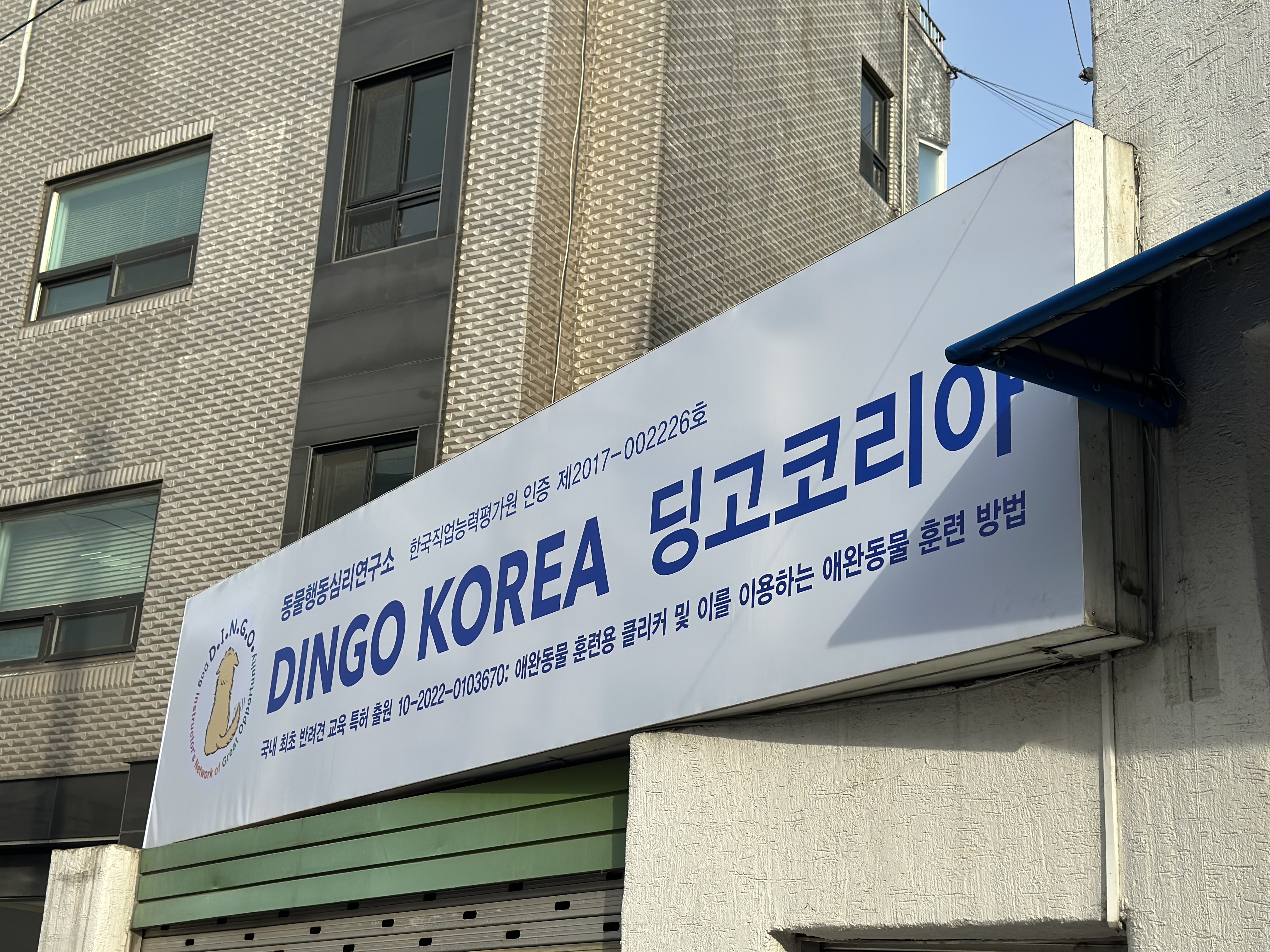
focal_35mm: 48
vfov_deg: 30.3
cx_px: 635
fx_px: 1761
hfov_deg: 39.7
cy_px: 476
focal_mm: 6.86
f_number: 1.78
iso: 80
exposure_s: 1/4016
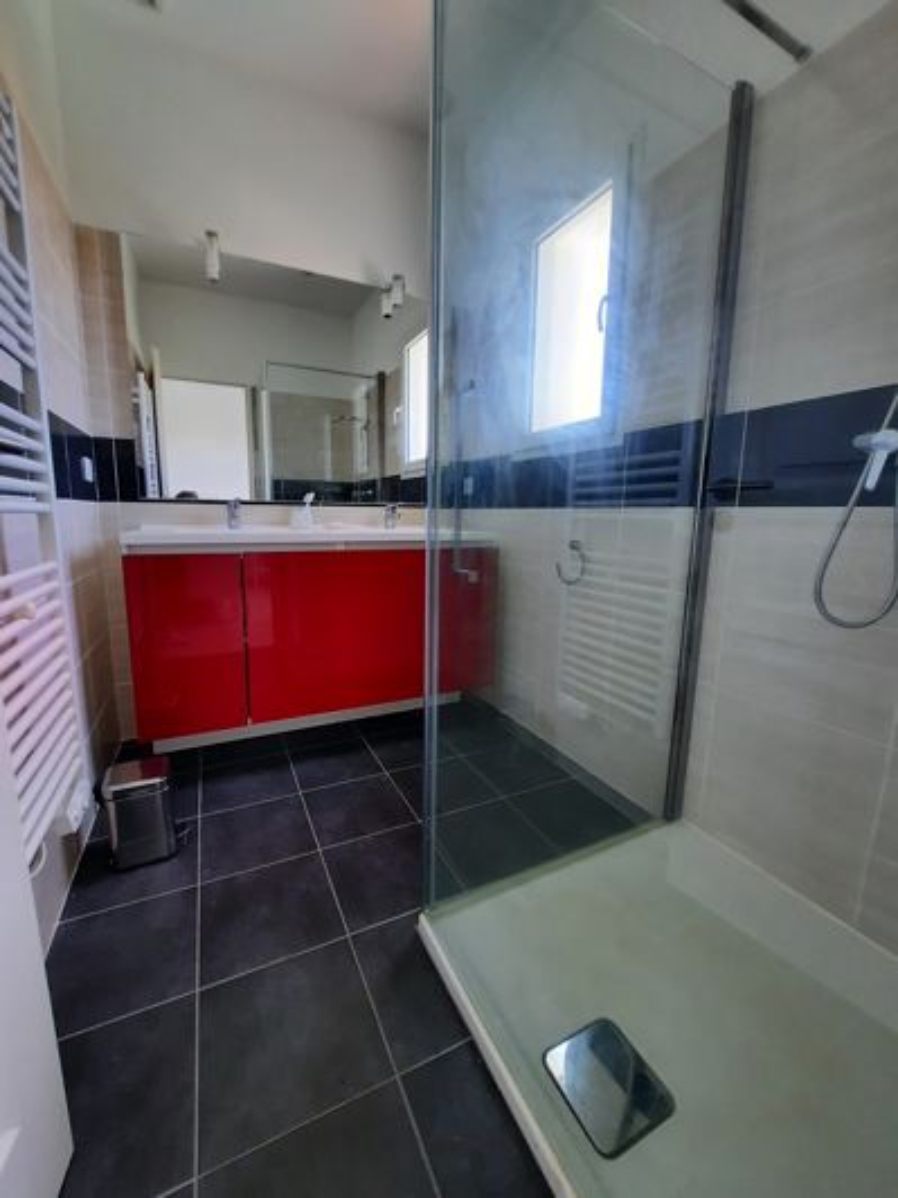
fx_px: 450
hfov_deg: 89.9
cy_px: 599
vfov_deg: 106.2
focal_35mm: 13
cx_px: 449
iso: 100
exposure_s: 1/50
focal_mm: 1.74
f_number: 2.2
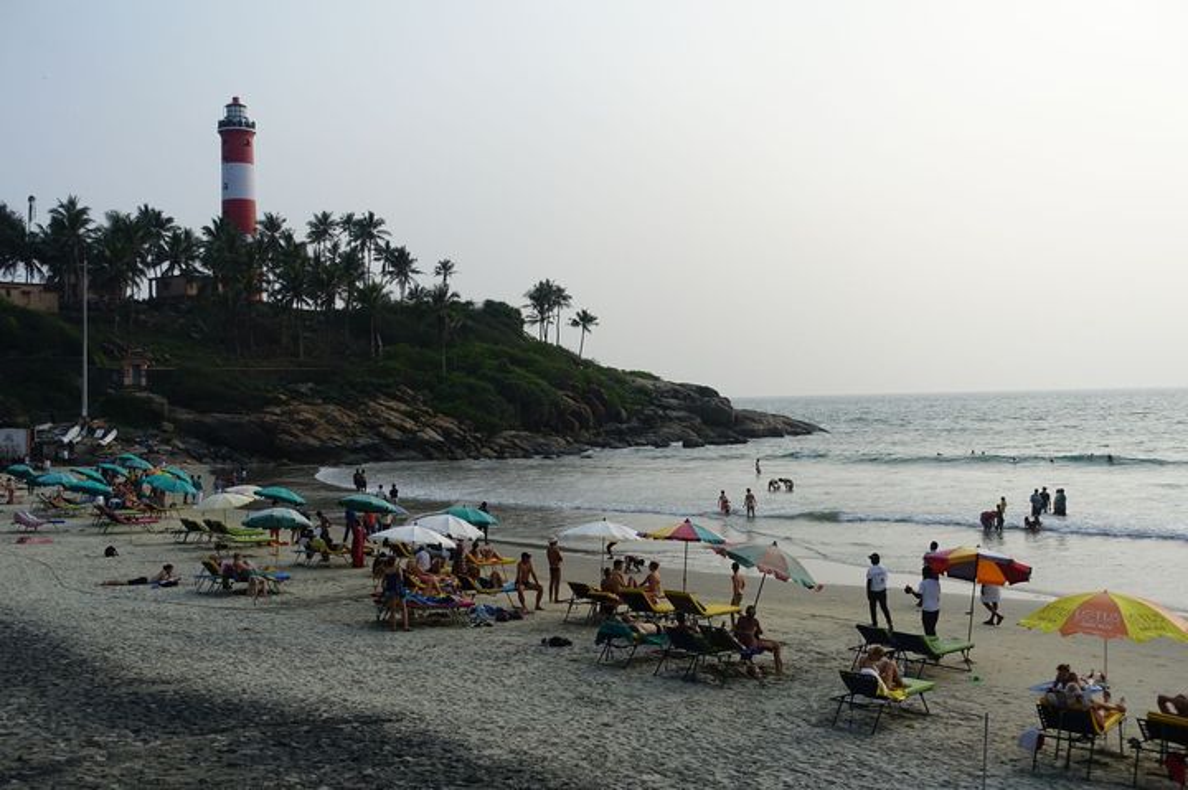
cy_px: 395
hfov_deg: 53.2
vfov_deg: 36.8
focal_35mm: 36
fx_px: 1187
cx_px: 594
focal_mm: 13.34
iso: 125
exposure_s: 1/250
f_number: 2.8
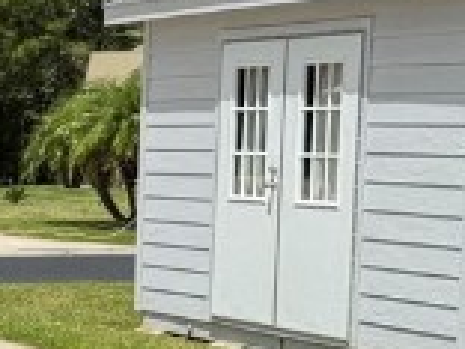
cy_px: 456
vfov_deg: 9.2
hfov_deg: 11.1
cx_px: -531
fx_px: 2122
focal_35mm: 158
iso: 80
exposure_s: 1/7353
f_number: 1.78
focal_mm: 6.76
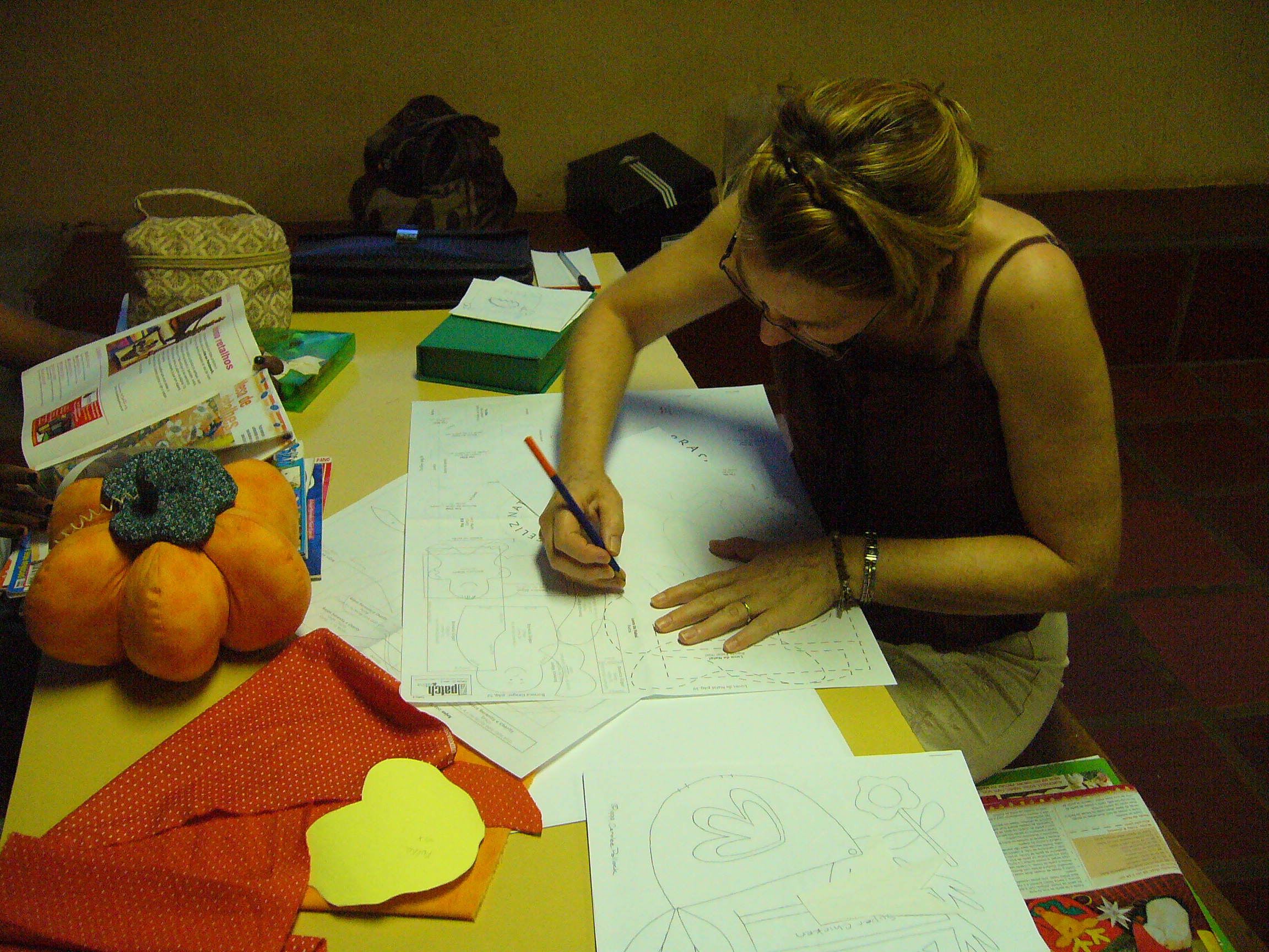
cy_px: 476
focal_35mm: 35
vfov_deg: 40.7
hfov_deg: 52.6
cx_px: 634
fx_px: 1283
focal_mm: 5.8
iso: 400
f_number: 2.8
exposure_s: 1/60
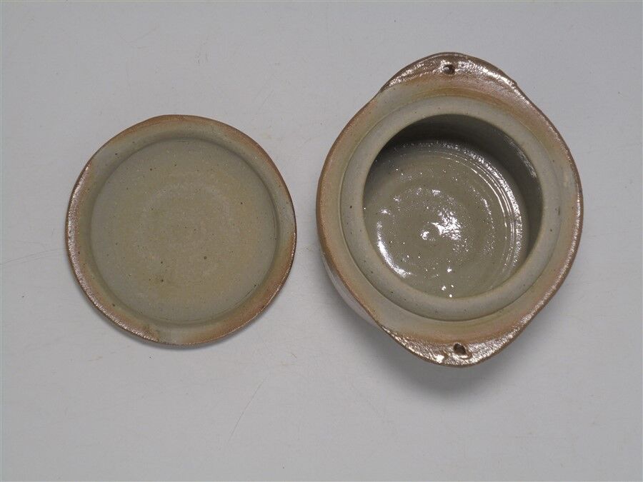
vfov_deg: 20.2
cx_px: 322
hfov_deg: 26.7
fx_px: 1356
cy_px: 241
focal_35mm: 73
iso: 100
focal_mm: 13.1
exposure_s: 1/30
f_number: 6.1
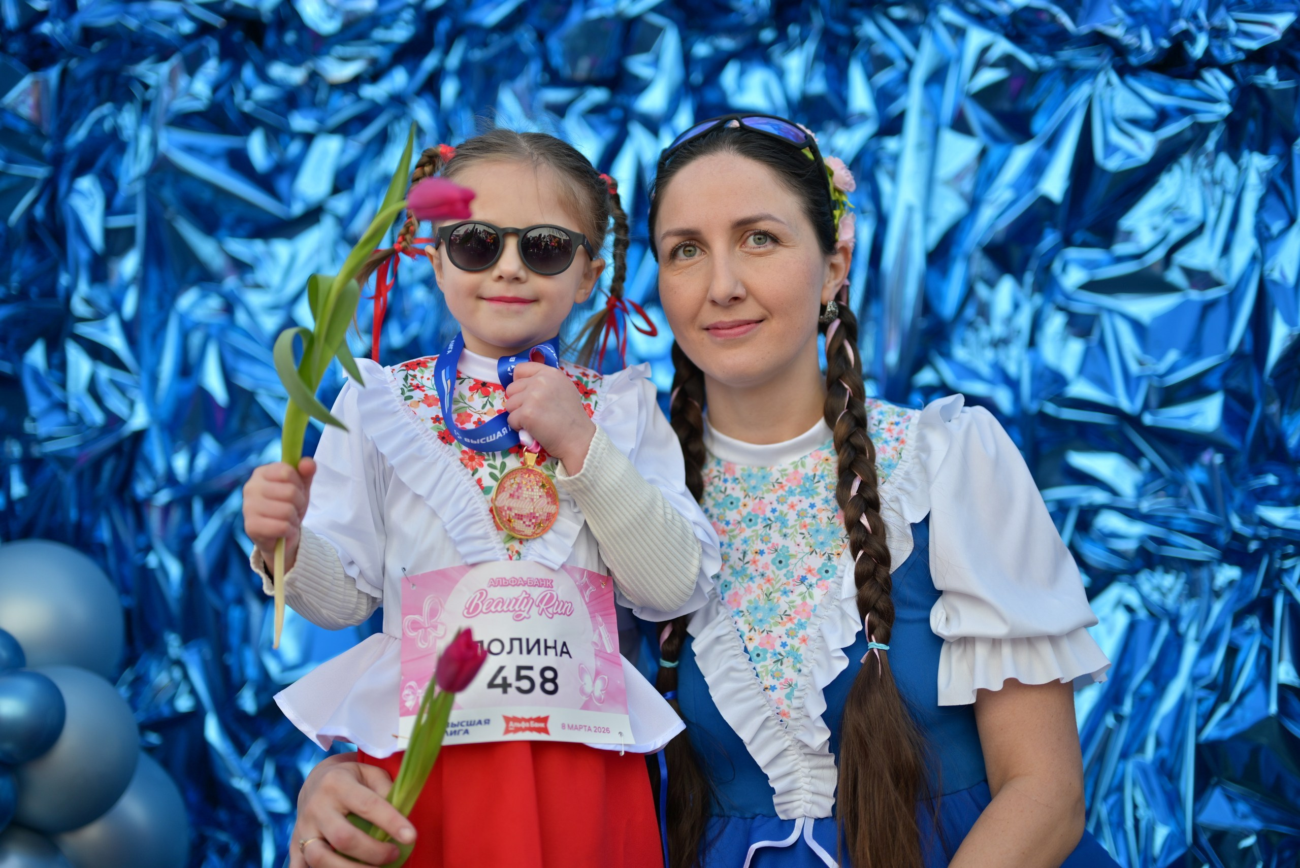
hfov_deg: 39.6
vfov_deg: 27.0
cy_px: 434
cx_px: 650
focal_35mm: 50
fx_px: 1807
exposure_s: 1/2500
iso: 80
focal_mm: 50
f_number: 1.2
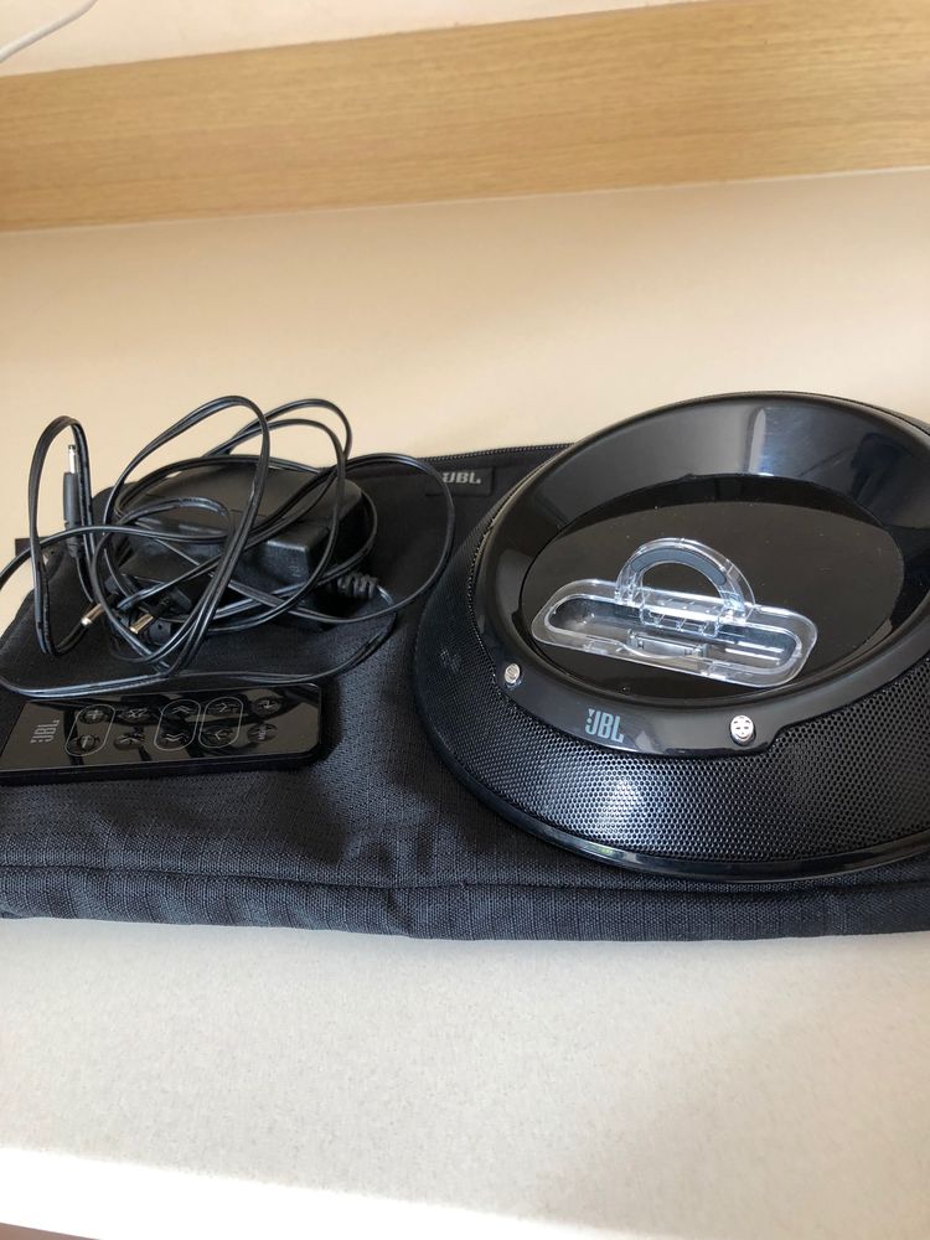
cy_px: 620
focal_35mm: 28
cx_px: 465
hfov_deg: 49.7
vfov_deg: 63.4
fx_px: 1003
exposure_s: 1/30
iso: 32
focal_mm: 3.99
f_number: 1.8
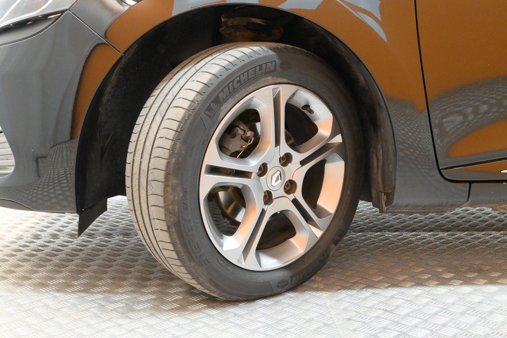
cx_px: 254
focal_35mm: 42
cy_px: 169
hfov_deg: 46.4
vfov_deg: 31.9
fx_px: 591
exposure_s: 1/100
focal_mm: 28
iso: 6400
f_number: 5
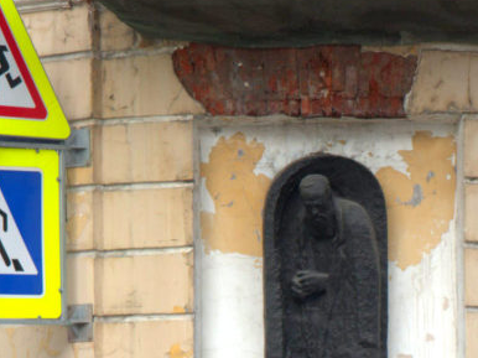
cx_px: 362
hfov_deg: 5.9
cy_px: 378
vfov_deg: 4.4
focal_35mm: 335
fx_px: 4623
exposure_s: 1/125
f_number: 10
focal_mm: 75
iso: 200
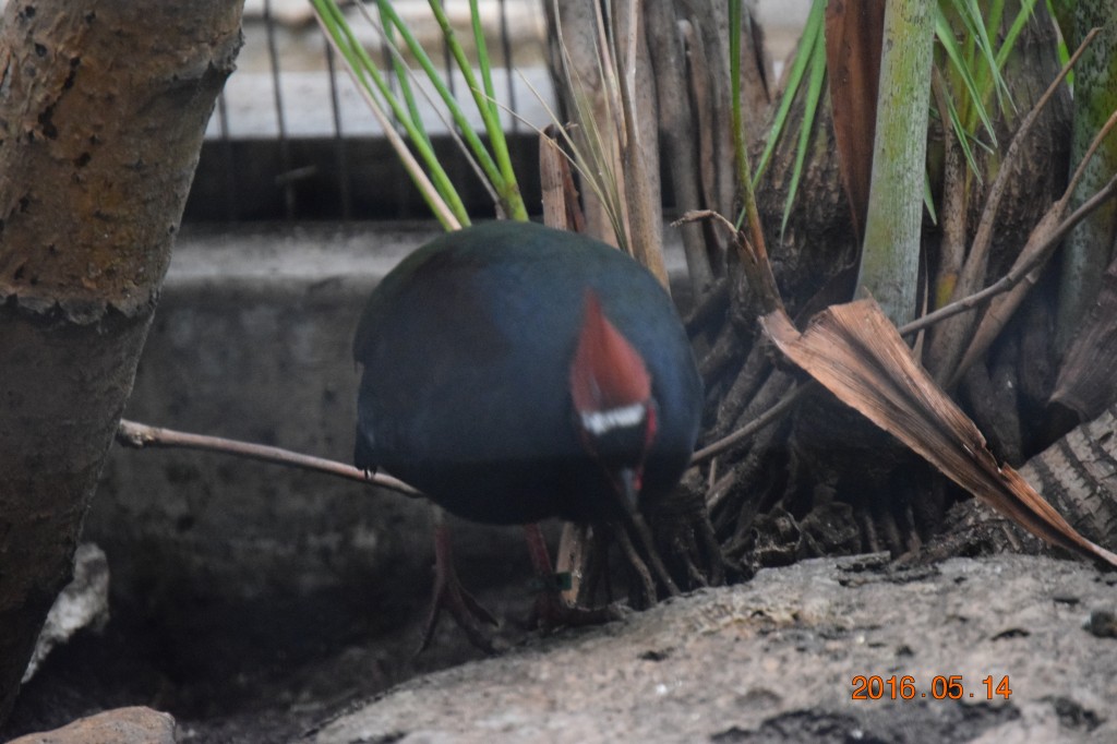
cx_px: 558
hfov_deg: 6.9
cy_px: 372
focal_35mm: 300
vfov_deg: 4.6
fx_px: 9305
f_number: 5.6
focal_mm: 200
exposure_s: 1/320
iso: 6400
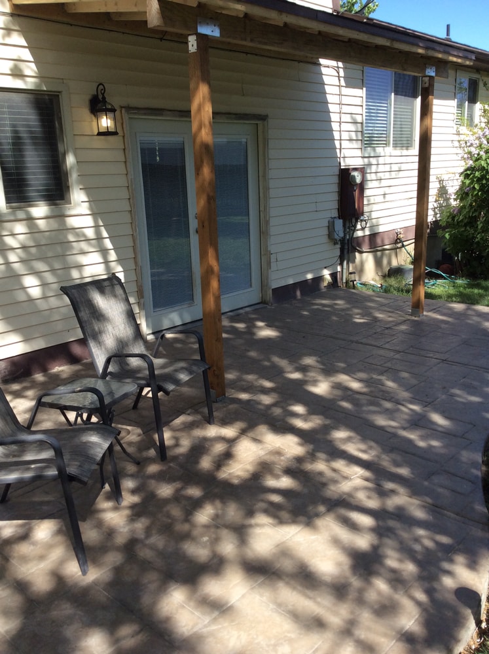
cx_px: 244
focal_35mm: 33
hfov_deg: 42.8
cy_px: 327
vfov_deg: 55.4
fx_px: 623
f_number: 2.4
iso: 32
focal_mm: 3.3
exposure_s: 1/650
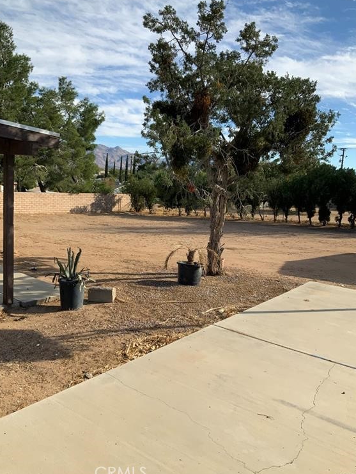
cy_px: 236
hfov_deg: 46.8
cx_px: 176
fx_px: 411
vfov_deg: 59.9
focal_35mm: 30
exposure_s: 1/1675
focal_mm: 3
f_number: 1.8
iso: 16
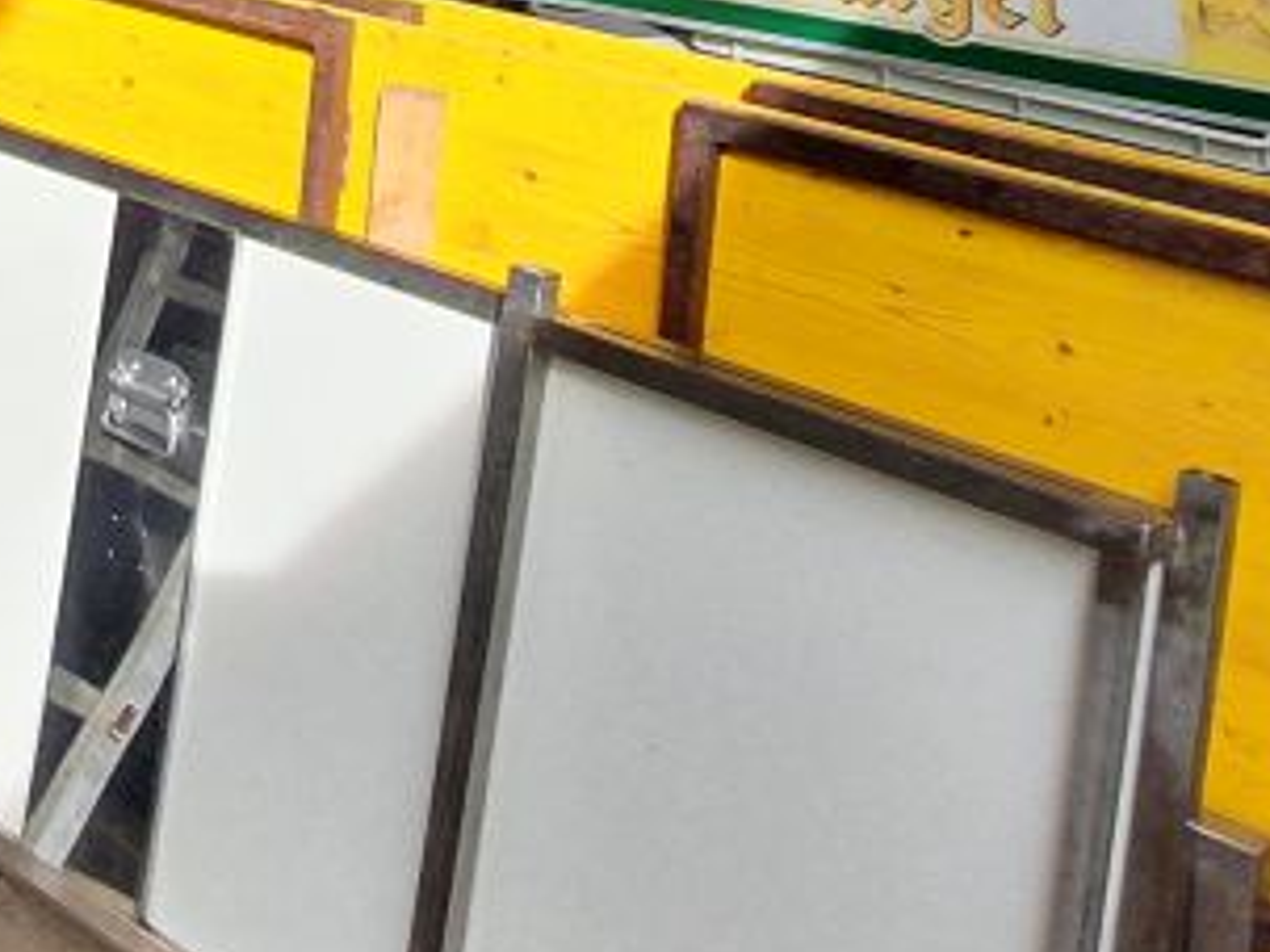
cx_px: 0
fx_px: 2017
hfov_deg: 32.2
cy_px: -302
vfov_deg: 23.3
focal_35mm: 55
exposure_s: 1/172
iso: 50
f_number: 2.2
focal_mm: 1.8
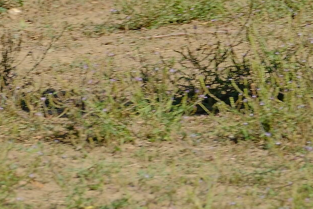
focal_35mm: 1291
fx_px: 11226
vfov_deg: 1.1
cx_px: 132
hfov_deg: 1.6
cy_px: -43
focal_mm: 221.7
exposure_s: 1/500
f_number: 8
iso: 400
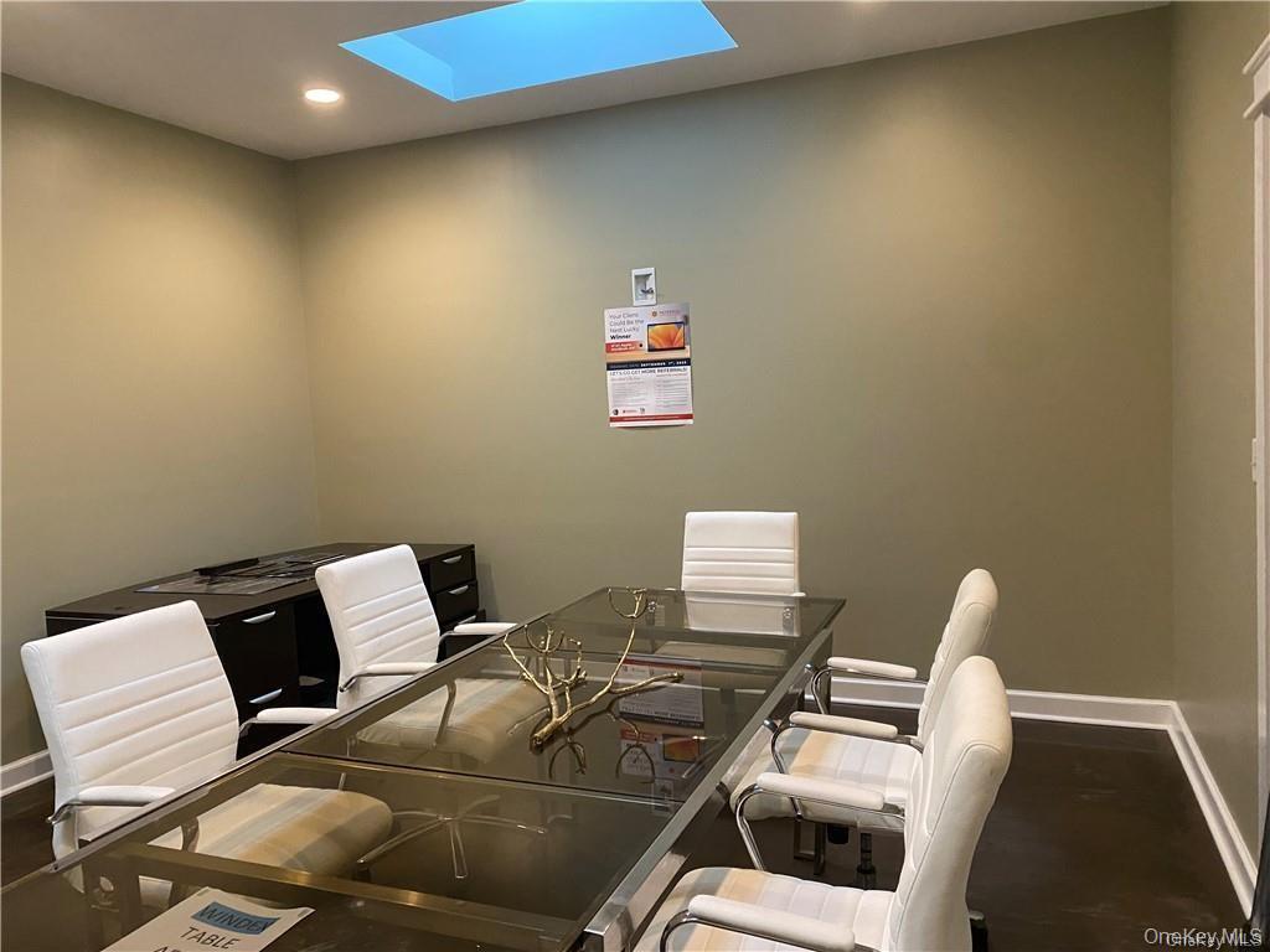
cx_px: 635
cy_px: 476
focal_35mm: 26
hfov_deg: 67.3
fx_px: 954
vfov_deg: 53.1
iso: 320
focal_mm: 4.25
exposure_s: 1/60
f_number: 1.8
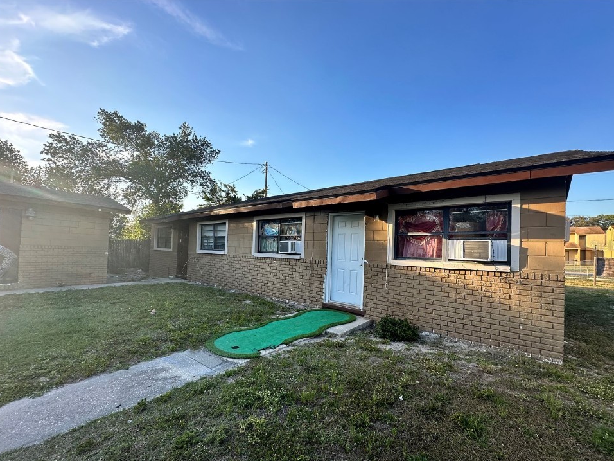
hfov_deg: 98.1
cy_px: 246
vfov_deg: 81.6
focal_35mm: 15
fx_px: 266
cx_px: 322
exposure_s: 1/532
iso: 40
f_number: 2.2
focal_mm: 2.22
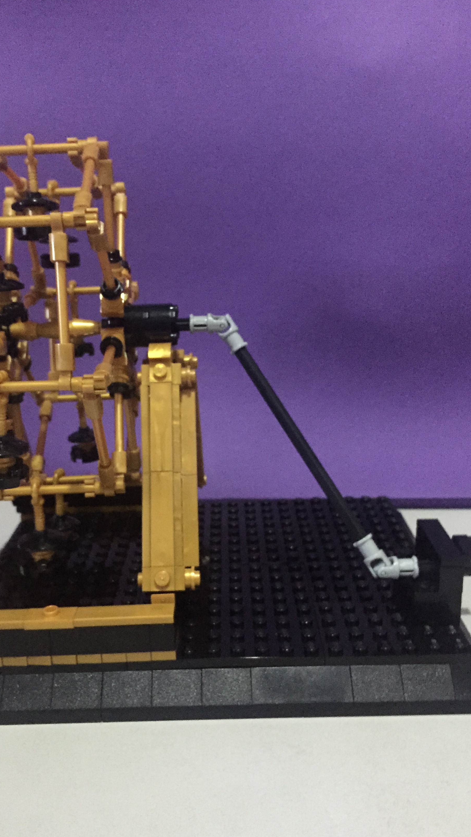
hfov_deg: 36.6
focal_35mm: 32
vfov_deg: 61.0
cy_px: 421
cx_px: 211
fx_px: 710
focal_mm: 4.15
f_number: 2.2
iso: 400
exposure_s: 1/15
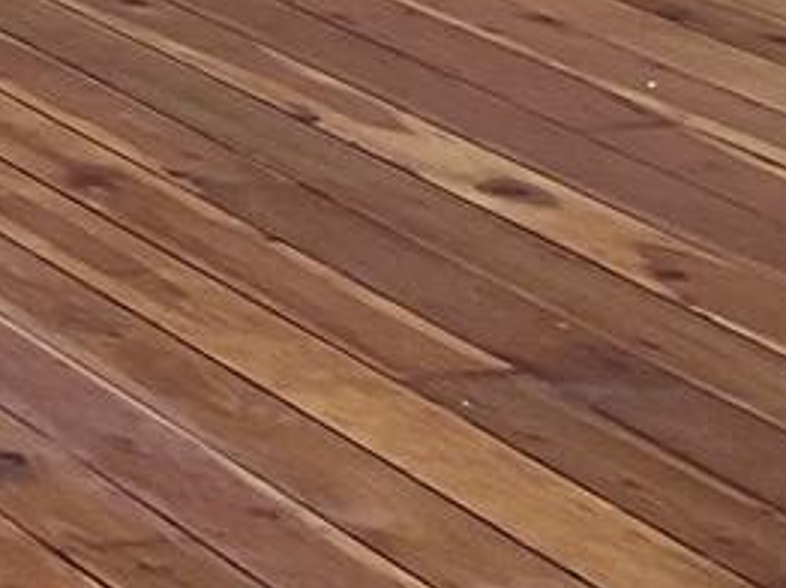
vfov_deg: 6.4
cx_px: -924
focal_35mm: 227
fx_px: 5150
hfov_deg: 8.2
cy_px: -510
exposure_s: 1/122
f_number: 1.8
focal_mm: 3
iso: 40
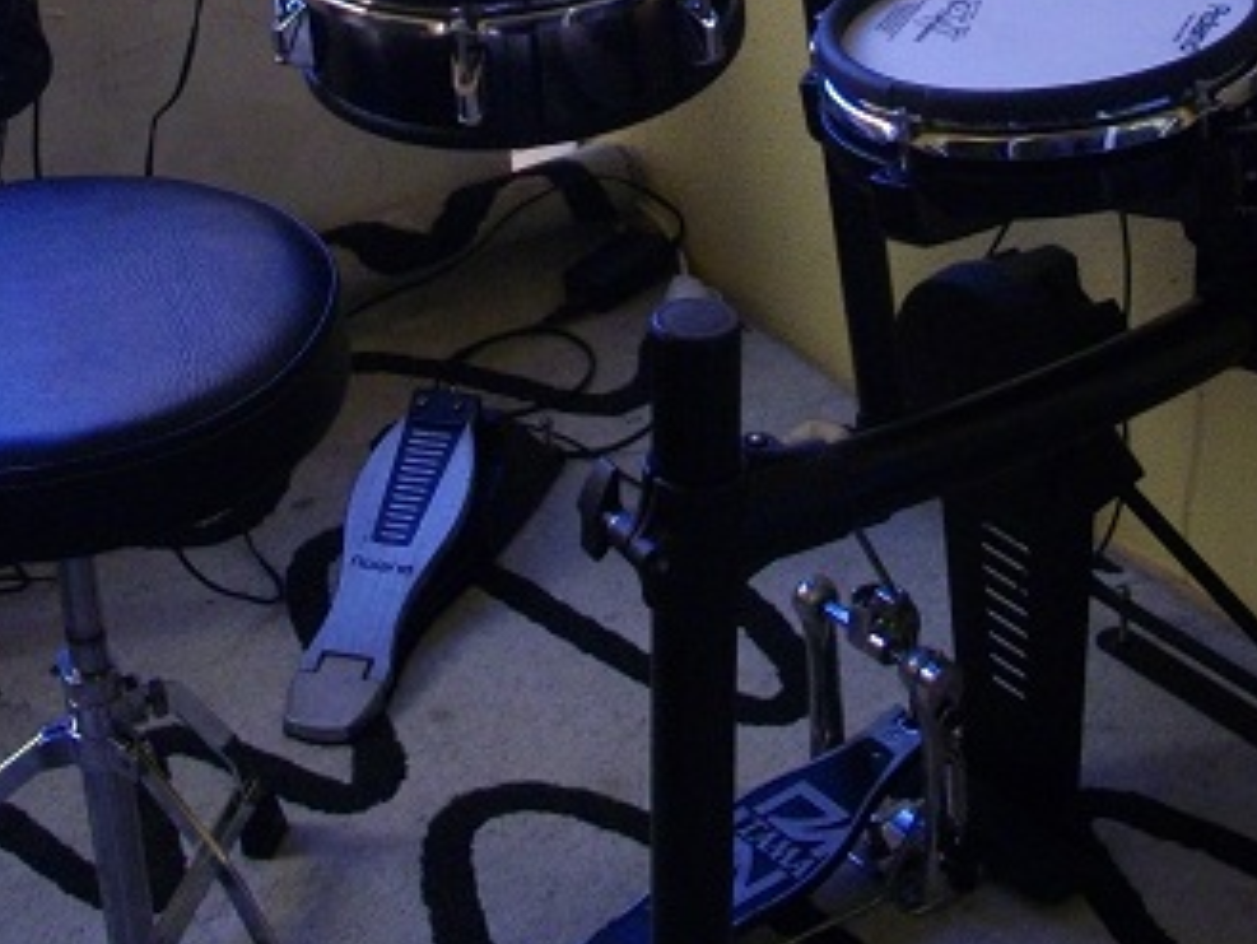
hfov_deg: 21.8
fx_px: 3269
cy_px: -69
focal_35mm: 90
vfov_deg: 16.0
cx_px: 585
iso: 178
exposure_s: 1/125
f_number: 2.8
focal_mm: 6.2
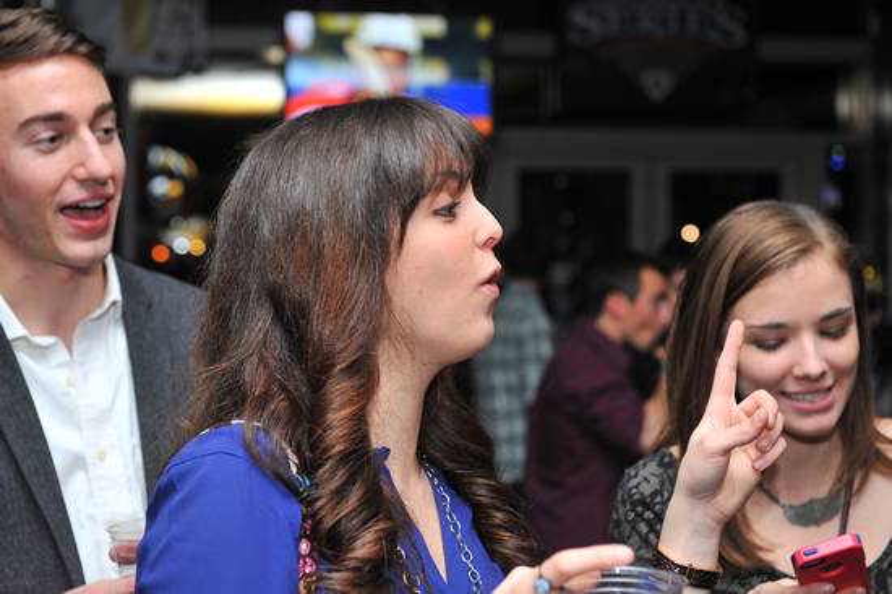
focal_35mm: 70
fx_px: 1733
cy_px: 297
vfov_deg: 19.4
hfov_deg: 28.9
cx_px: 446
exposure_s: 1/100
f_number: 5
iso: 800
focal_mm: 70
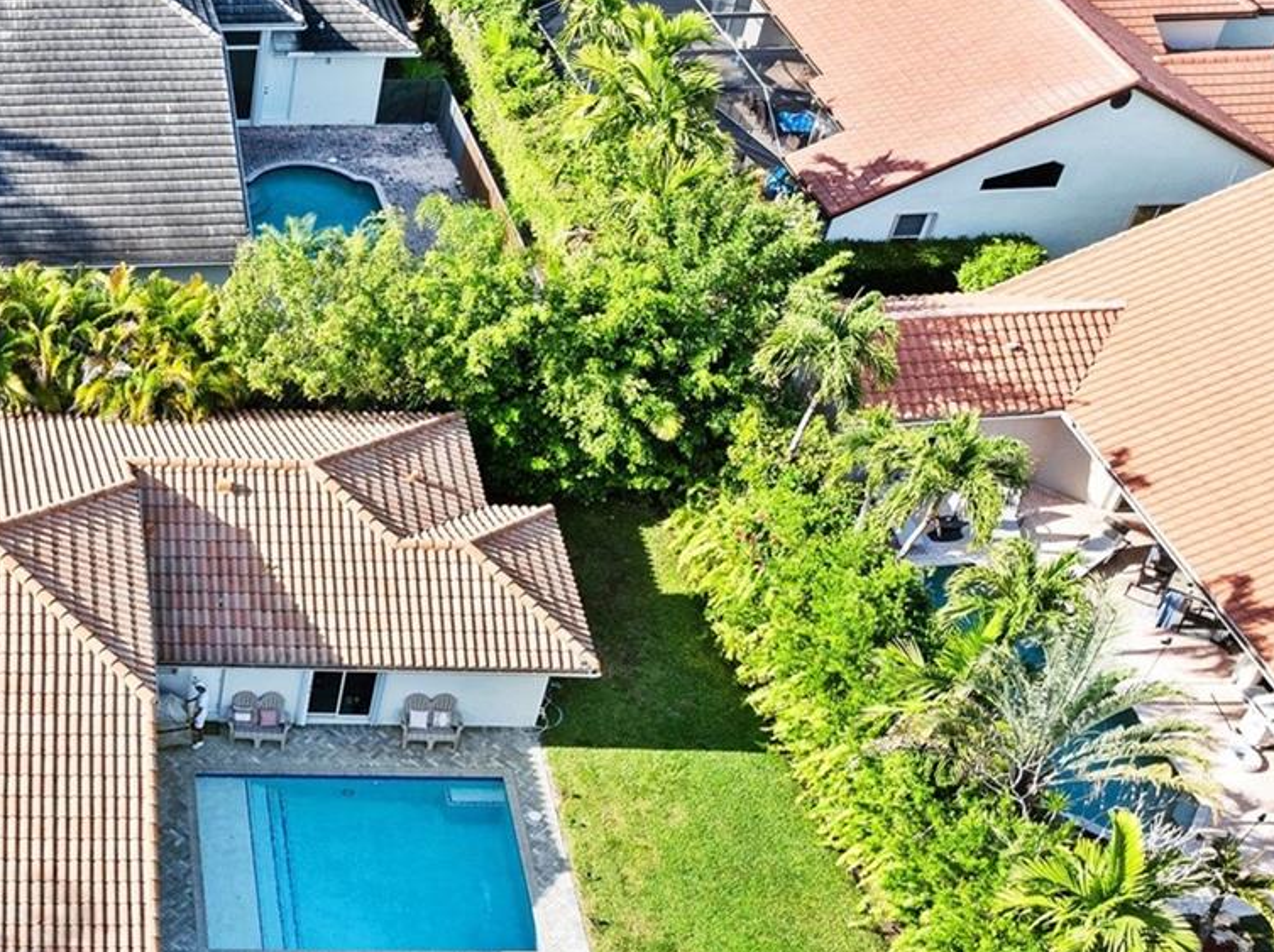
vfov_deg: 27.9
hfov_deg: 34.6
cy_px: 755
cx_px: 46
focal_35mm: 51
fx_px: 1875
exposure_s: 1/400
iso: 100
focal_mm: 12.29
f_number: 2.8
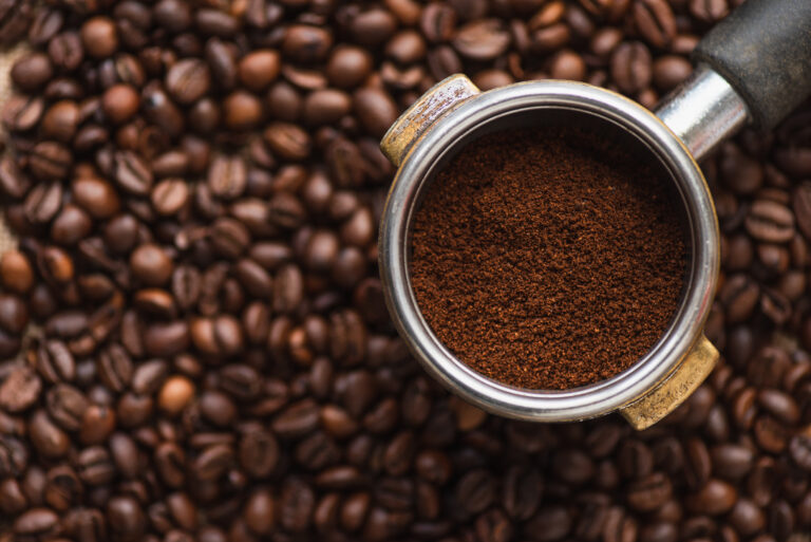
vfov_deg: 13.1
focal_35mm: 105
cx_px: 406
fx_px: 2367
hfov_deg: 19.4
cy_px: 271
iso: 320
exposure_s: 1/200
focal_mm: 105
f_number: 4
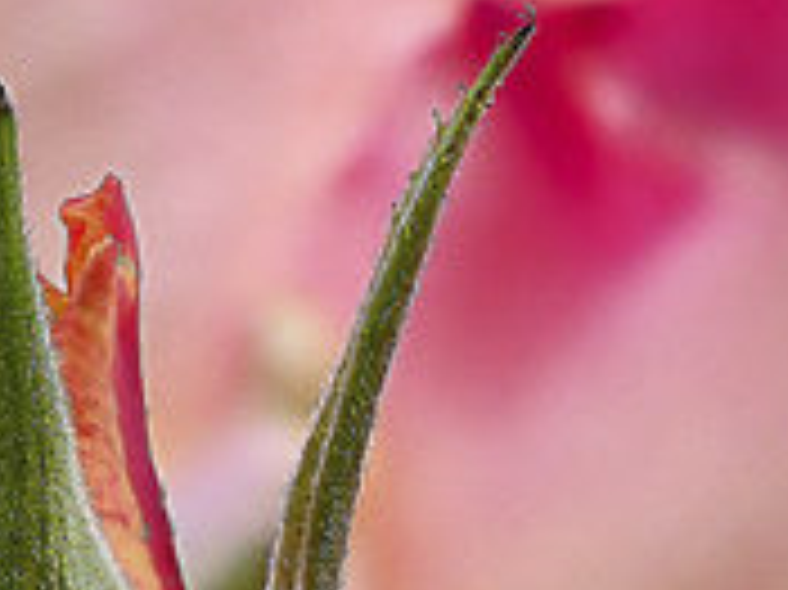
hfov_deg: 4.8
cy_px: 779
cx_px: -23
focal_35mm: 412
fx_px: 9372
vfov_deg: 3.6
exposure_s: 1/60
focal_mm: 60
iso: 400
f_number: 5.6
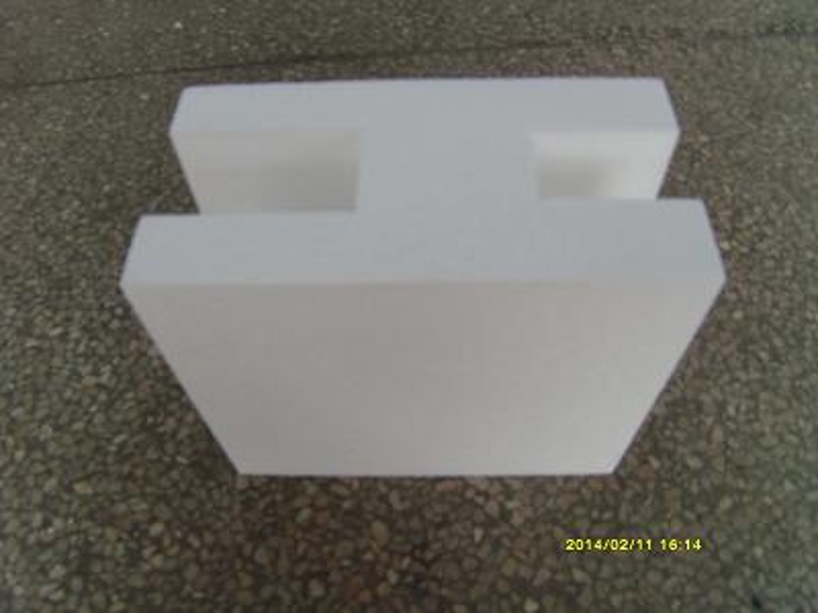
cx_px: 409
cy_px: 306
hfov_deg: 63.4
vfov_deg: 49.7
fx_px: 662
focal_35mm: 28
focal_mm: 4.7
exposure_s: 1/180
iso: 80
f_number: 2.8
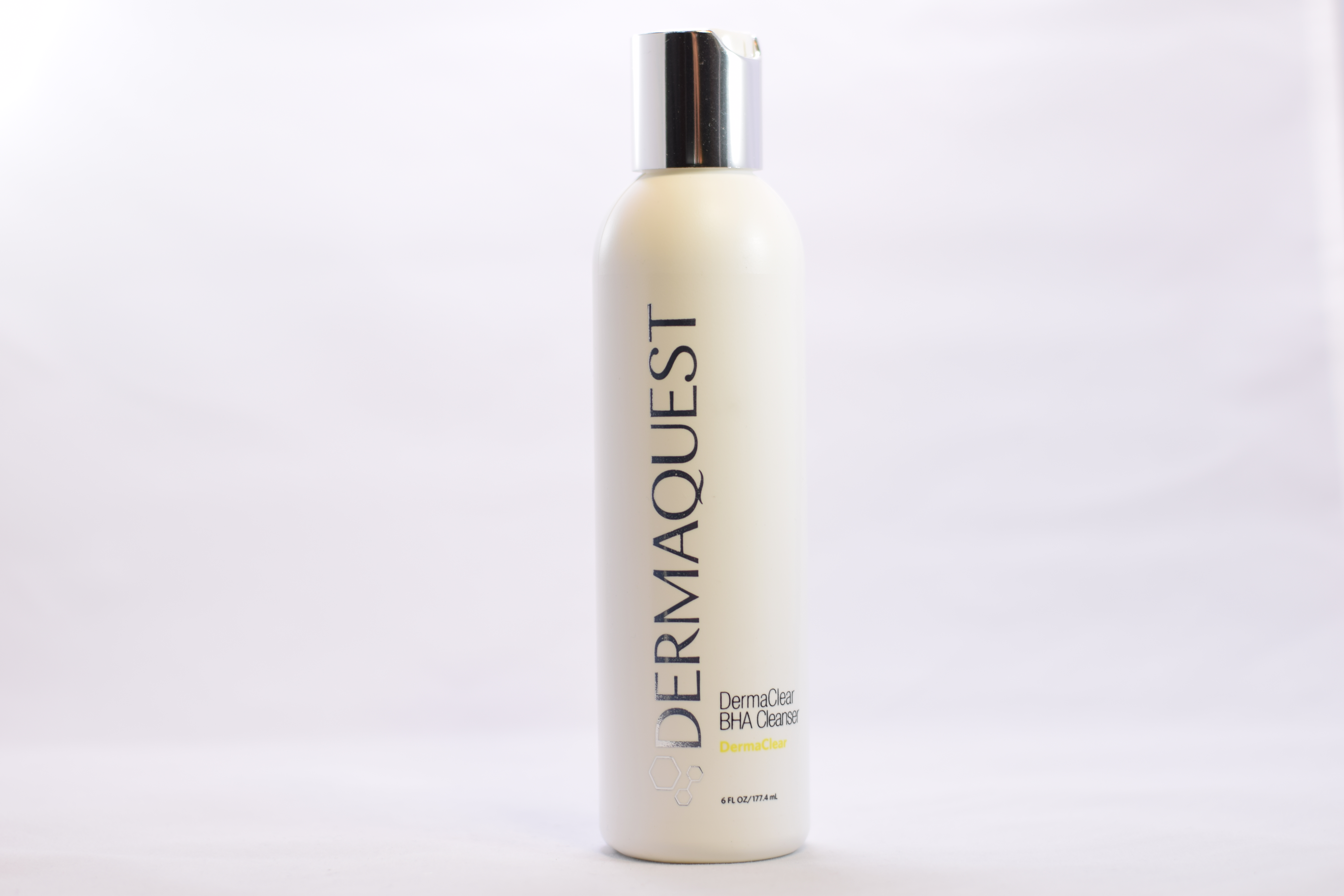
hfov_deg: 27.0
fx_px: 2800
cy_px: 448
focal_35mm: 75
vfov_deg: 18.2
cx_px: 672
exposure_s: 1/160
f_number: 2.5
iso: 100
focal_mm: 50
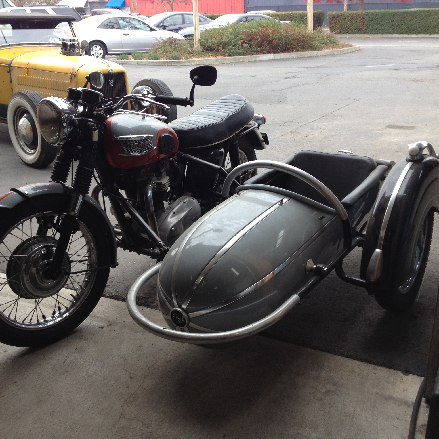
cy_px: 222
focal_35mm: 42
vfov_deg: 40.0
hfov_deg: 40.0
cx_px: 212
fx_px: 603
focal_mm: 4.28
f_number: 2.4
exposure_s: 1/122
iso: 50
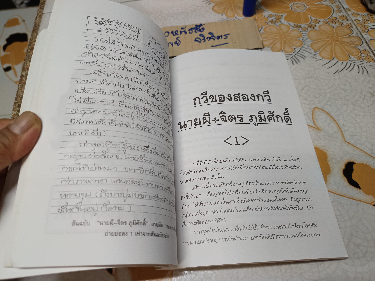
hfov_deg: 71.6
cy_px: 140
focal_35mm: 24
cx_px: 188
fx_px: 260
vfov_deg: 56.8
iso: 1008
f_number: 1.7
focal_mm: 5.31
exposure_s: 1/50
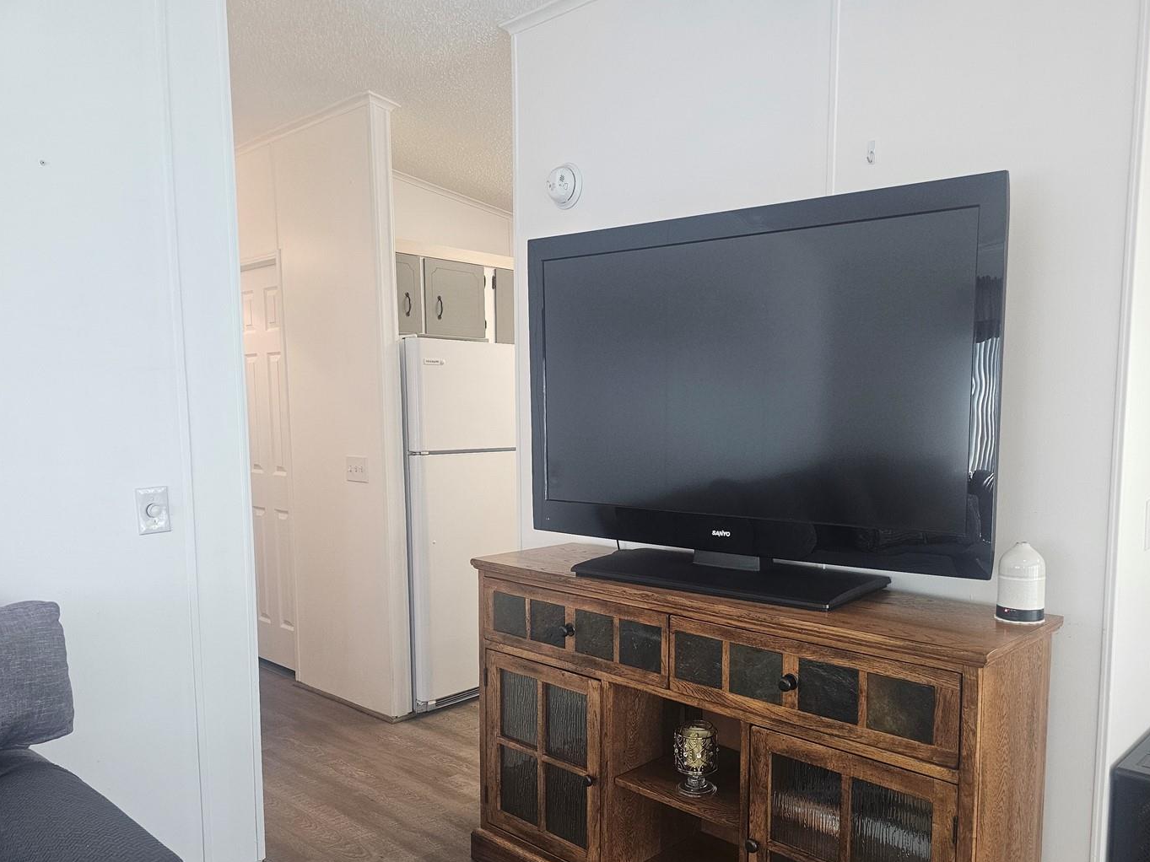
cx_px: 645
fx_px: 897
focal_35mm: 27
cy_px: 499
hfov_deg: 65.1
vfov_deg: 51.1
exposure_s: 1/120
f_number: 1.7
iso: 250
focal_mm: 6.3
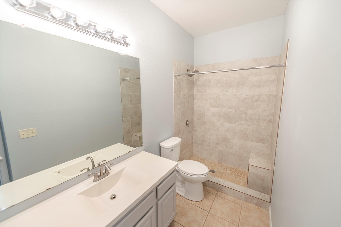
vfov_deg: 81.2
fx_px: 133
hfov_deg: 104.3
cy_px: 114
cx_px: 170
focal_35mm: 14
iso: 500
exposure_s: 1/50
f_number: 3.5
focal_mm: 14
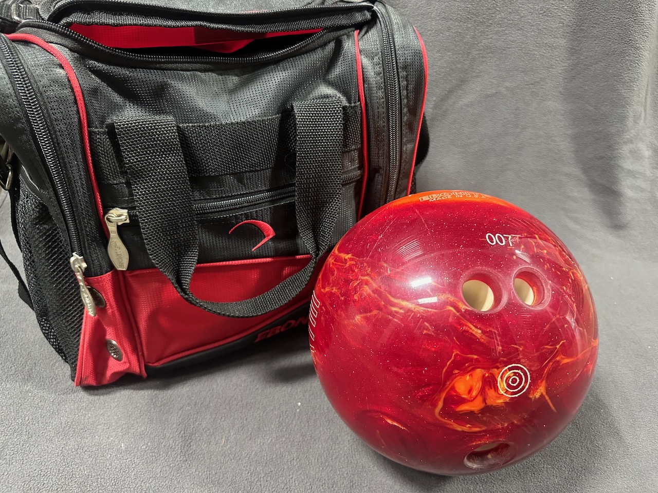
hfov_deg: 71.6
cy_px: 246
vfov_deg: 56.8
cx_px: 329
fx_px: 456
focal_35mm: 24
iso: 800
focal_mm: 6.86
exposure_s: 1/40
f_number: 1.78
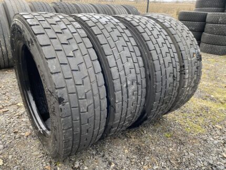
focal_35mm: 26
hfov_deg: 67.3
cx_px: 113
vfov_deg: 53.1
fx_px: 170
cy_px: 85
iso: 125
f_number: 1.8
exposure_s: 1/102
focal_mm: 4.25
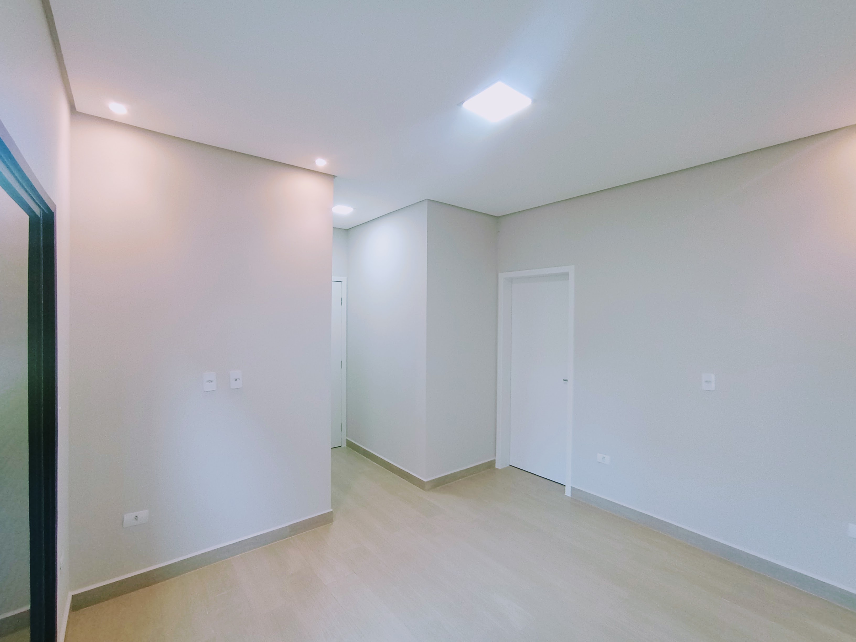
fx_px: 396
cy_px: 321
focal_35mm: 16
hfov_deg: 94.5
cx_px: 428
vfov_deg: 78.1
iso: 157
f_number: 2.2
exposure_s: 1/60
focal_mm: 1.65
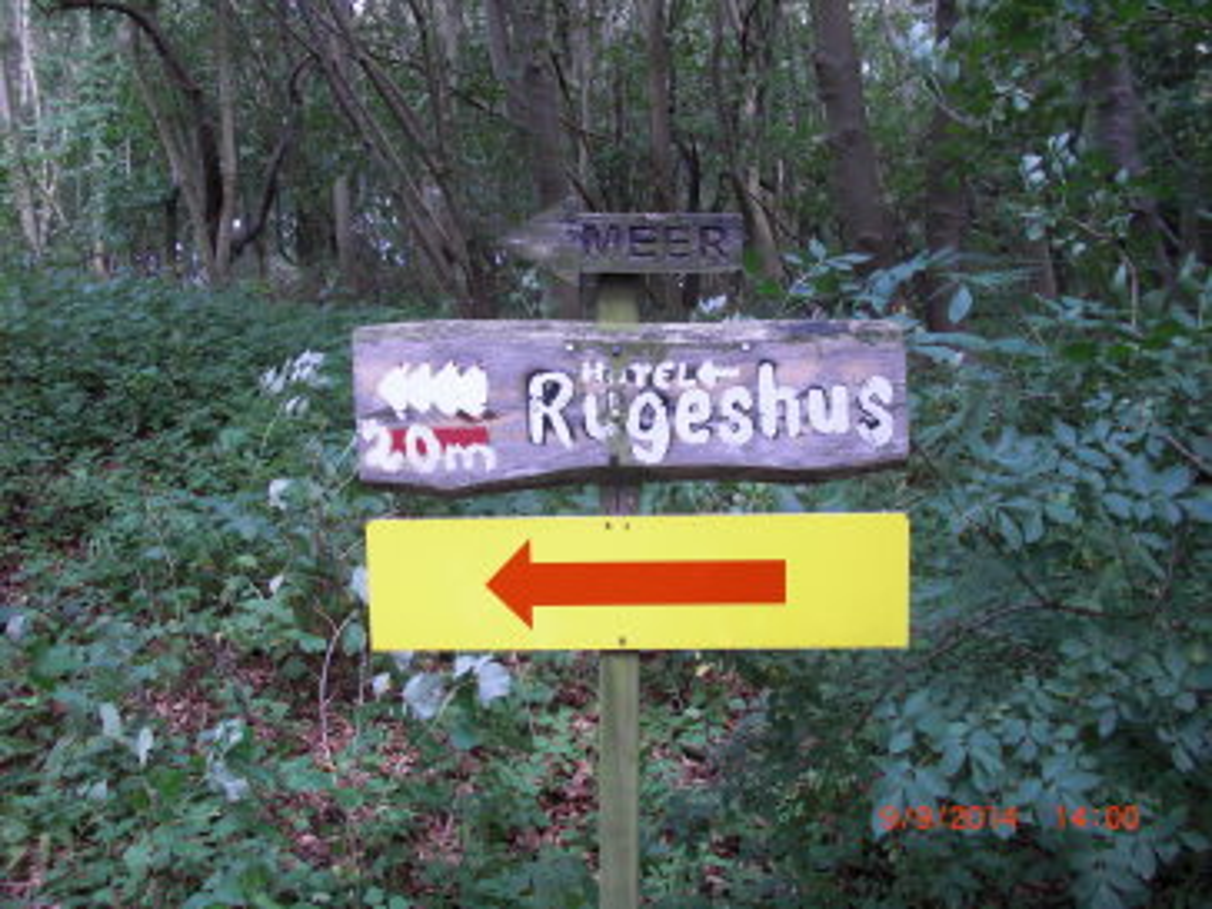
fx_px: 1260
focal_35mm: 36
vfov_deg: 39.7
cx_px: 606
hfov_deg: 51.4
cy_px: 454
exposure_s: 1/80
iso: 200
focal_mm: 6.3
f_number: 2.8
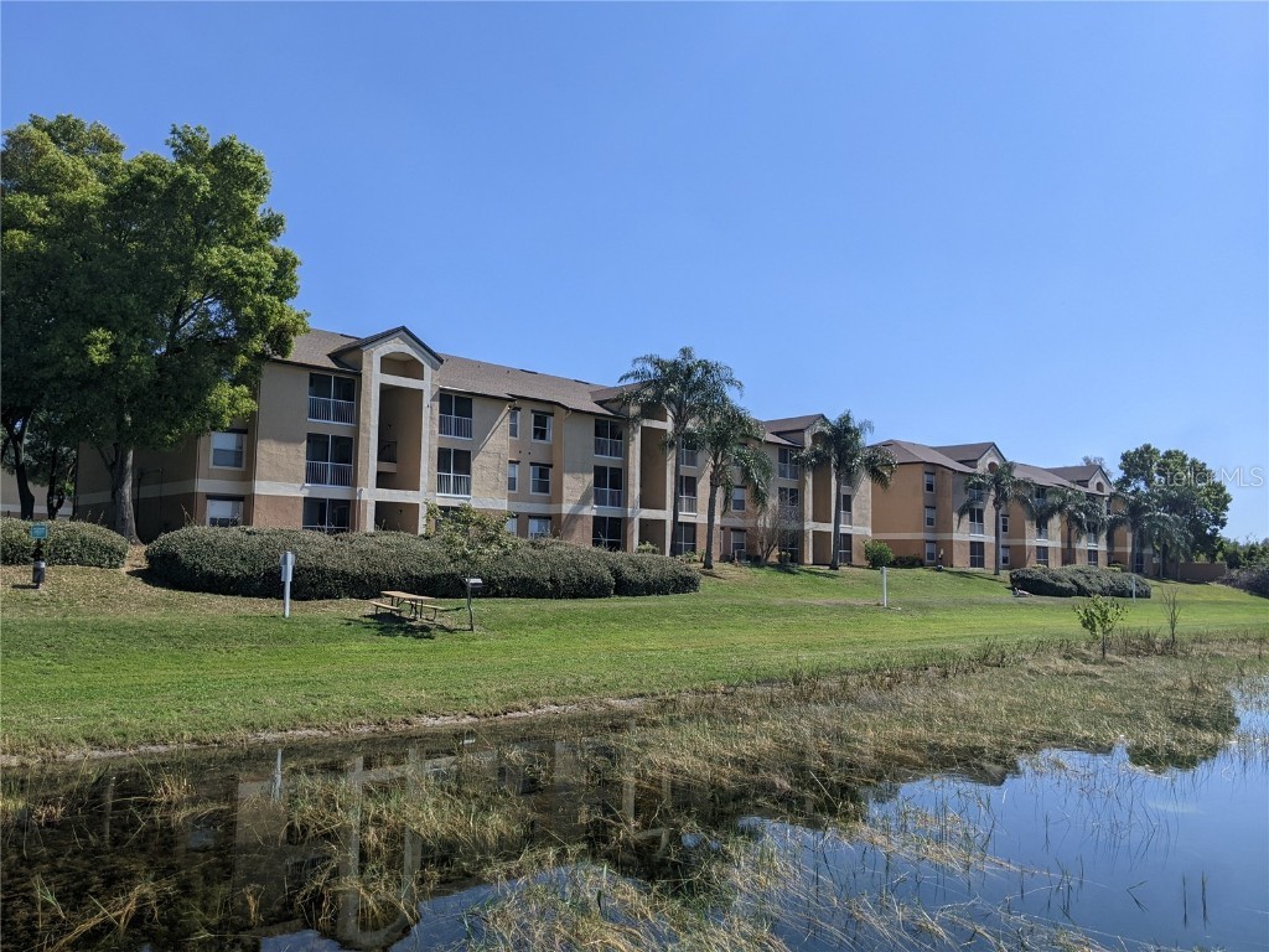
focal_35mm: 27
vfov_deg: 51.4
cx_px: 634
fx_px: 990
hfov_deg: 65.3
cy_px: 476
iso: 59
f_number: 1.8
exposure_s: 1/3906
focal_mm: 4.44
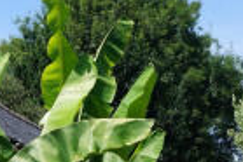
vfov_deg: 12.2
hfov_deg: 18.3
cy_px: 231
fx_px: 728
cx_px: -23
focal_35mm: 108
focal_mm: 21
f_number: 13
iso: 100
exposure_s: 1/60
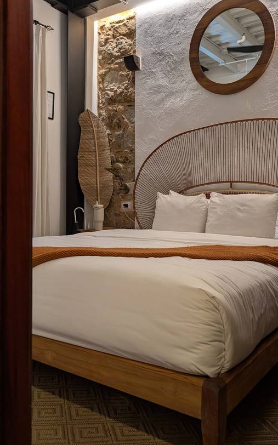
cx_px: 195
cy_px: 195
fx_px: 364
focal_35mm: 30
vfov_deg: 62.7
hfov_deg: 41.0
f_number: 1.68
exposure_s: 1/120
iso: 163
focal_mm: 6.9
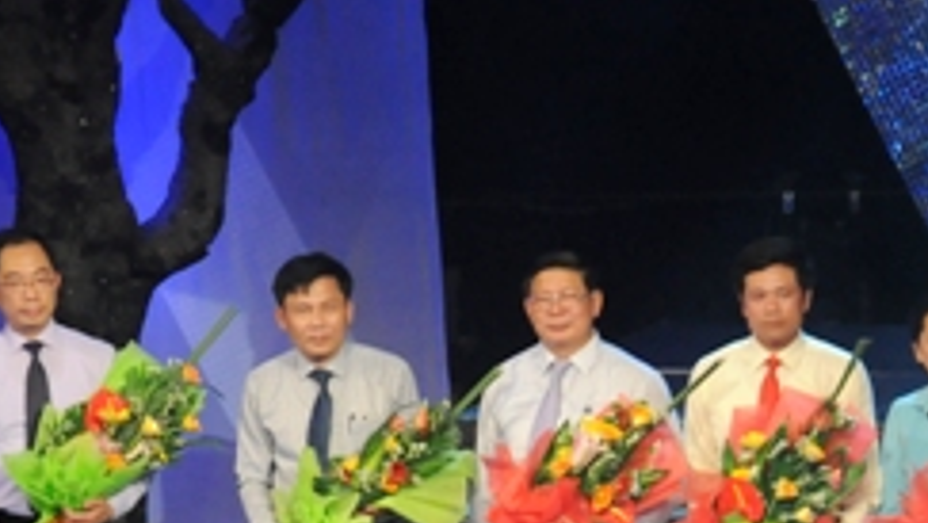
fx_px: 7617
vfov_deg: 3.9
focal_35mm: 309
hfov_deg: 7.0
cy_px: 807
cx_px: 855
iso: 1600
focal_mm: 75
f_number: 5.6
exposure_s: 1/100
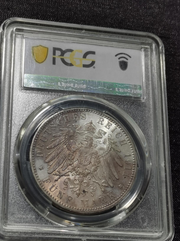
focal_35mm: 83
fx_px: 576
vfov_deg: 23.6
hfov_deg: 17.8
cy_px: 121
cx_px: 81
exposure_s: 1/125
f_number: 1.8
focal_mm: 5.58
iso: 50
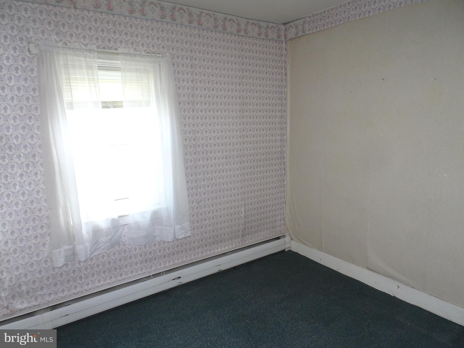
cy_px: 174
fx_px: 322
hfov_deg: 71.6
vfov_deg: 56.8
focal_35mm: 24
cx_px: 232
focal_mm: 4.1
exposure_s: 1/30
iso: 320
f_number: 3.5
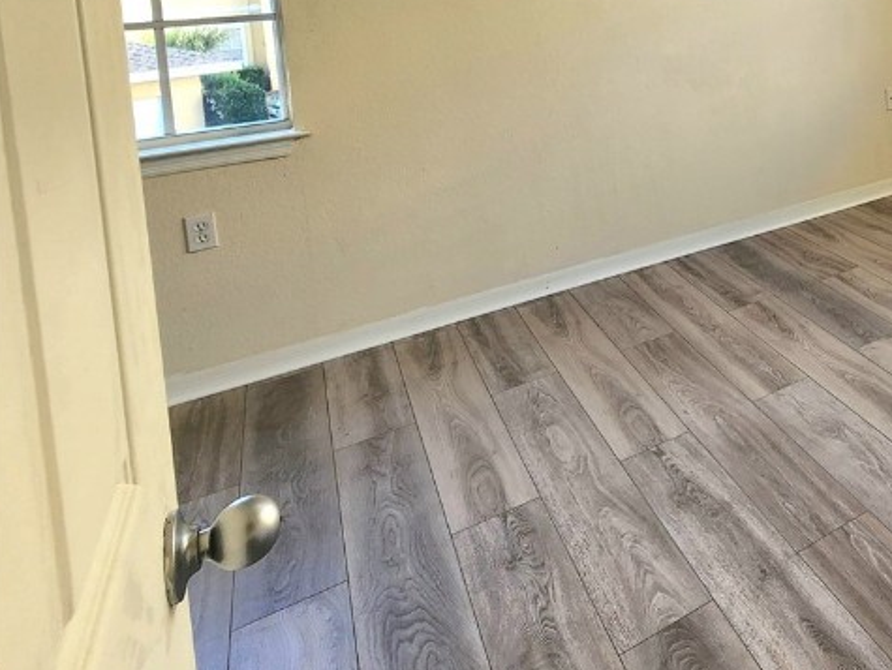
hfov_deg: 48.1
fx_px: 722
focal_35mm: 28
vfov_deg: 42.9
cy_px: 2
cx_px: 952
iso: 64
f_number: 2.2
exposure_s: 1/120
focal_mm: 2.2
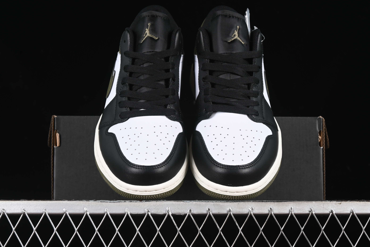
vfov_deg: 18.2
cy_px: 124
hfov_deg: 27.0
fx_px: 771
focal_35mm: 75
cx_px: 185
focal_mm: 50
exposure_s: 1/60
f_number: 6.3
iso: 160
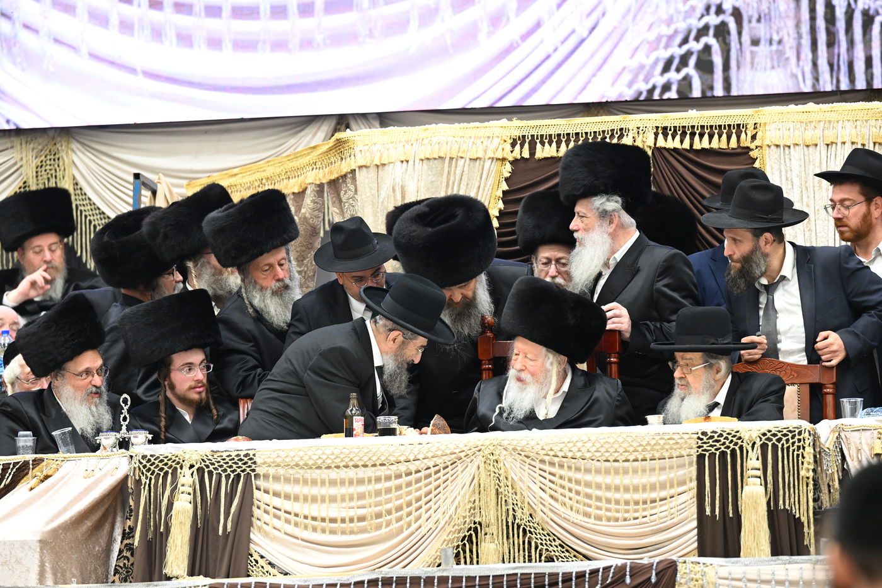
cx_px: 441
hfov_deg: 10.3
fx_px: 4899
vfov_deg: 6.9
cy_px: 294
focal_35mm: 200
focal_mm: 200
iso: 2500
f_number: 4
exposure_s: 1/250
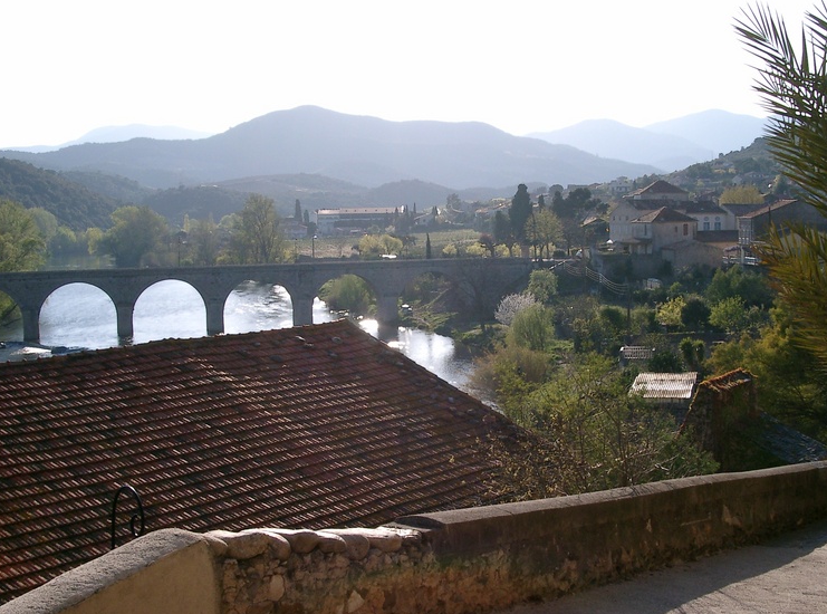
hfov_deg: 35.7
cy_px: 327
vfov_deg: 26.9
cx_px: 439
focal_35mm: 54
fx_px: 1285
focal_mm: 10.2
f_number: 5.8
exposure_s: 1/500
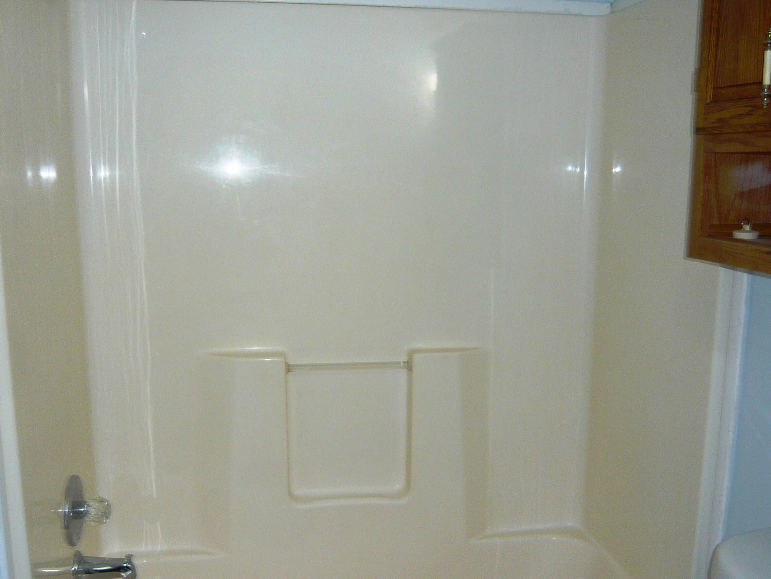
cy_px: 320
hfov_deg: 50.1
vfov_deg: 38.6
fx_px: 824
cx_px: 412
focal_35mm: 37
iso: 100
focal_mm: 4.6
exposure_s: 1/30
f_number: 2.8
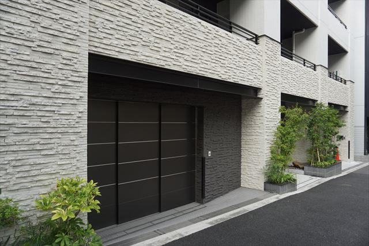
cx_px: 184
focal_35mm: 24
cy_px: 123
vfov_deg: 53.2
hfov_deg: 73.7
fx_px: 246
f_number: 4
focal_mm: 16
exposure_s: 1/160
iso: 125
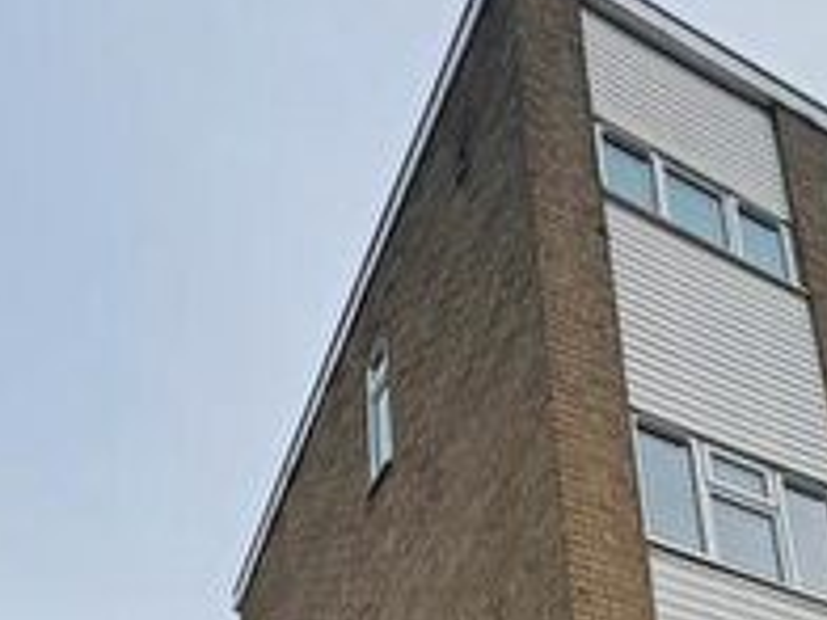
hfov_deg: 38.0
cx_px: 498
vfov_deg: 22.2
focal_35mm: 50
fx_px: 1195
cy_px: 1006
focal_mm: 2.22
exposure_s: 1/554
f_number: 2.2
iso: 40
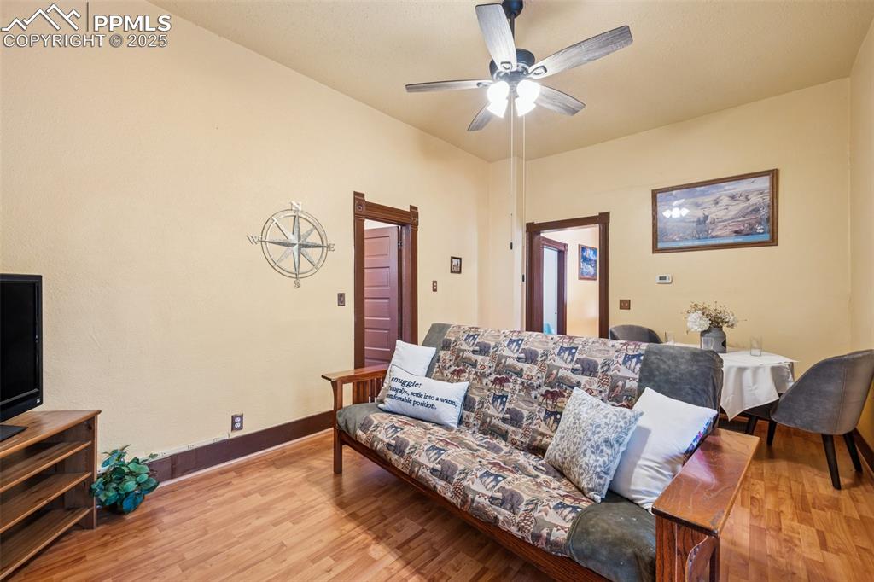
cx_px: 437
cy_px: 291
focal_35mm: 15
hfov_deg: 100.4
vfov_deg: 77.3
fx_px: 364
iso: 100
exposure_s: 2.5
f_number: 11
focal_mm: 15
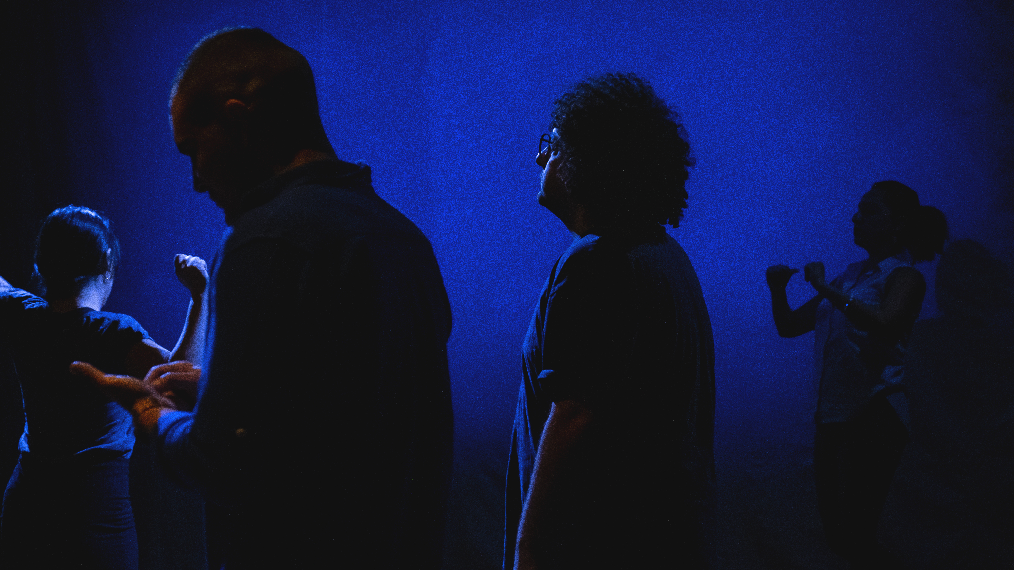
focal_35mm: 75
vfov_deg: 16.1
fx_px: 2017
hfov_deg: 28.2
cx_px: 509
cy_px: 346
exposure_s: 1/125
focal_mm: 46.3
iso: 8000
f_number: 4
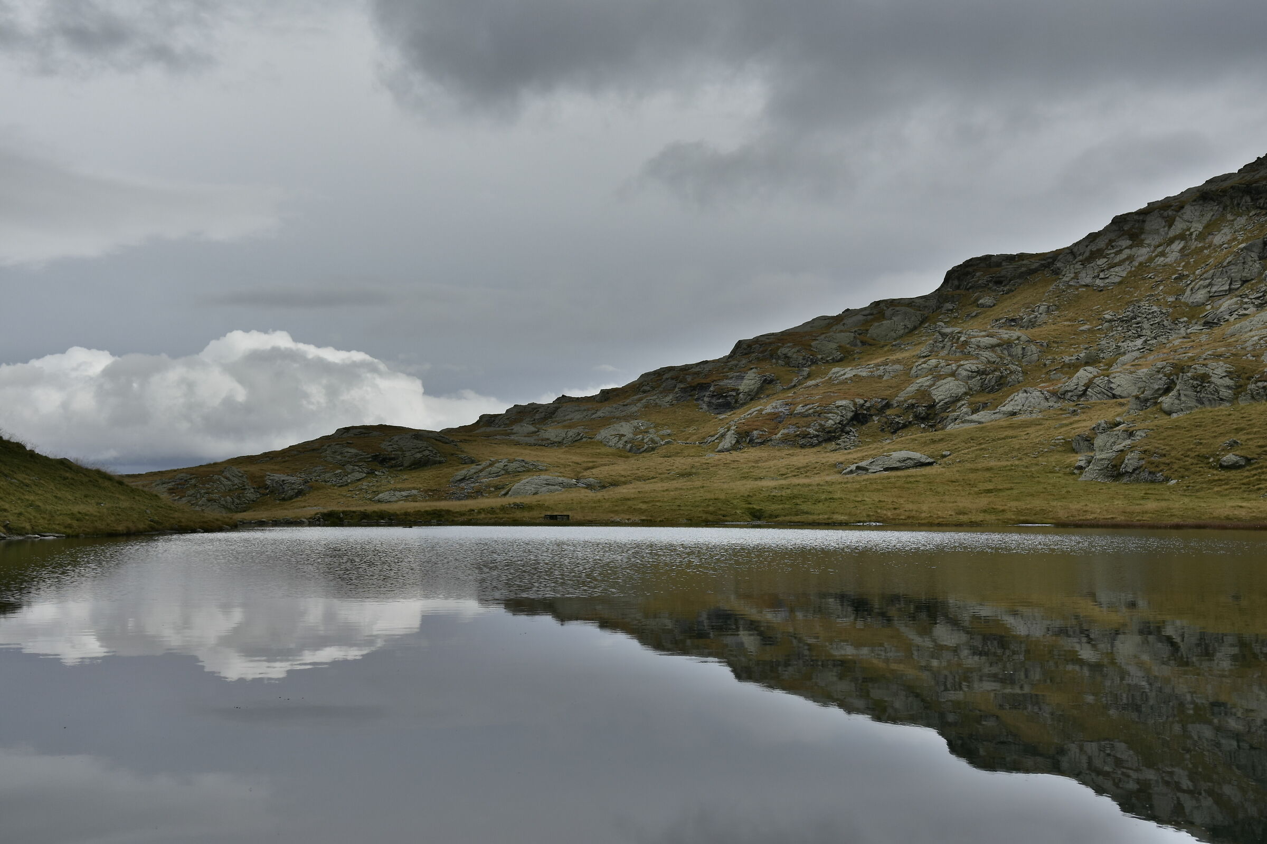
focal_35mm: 45
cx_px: 634
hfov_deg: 43.6
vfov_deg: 29.9
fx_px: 1584
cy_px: 422
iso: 100
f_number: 2.8
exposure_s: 1/4000
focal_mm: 30
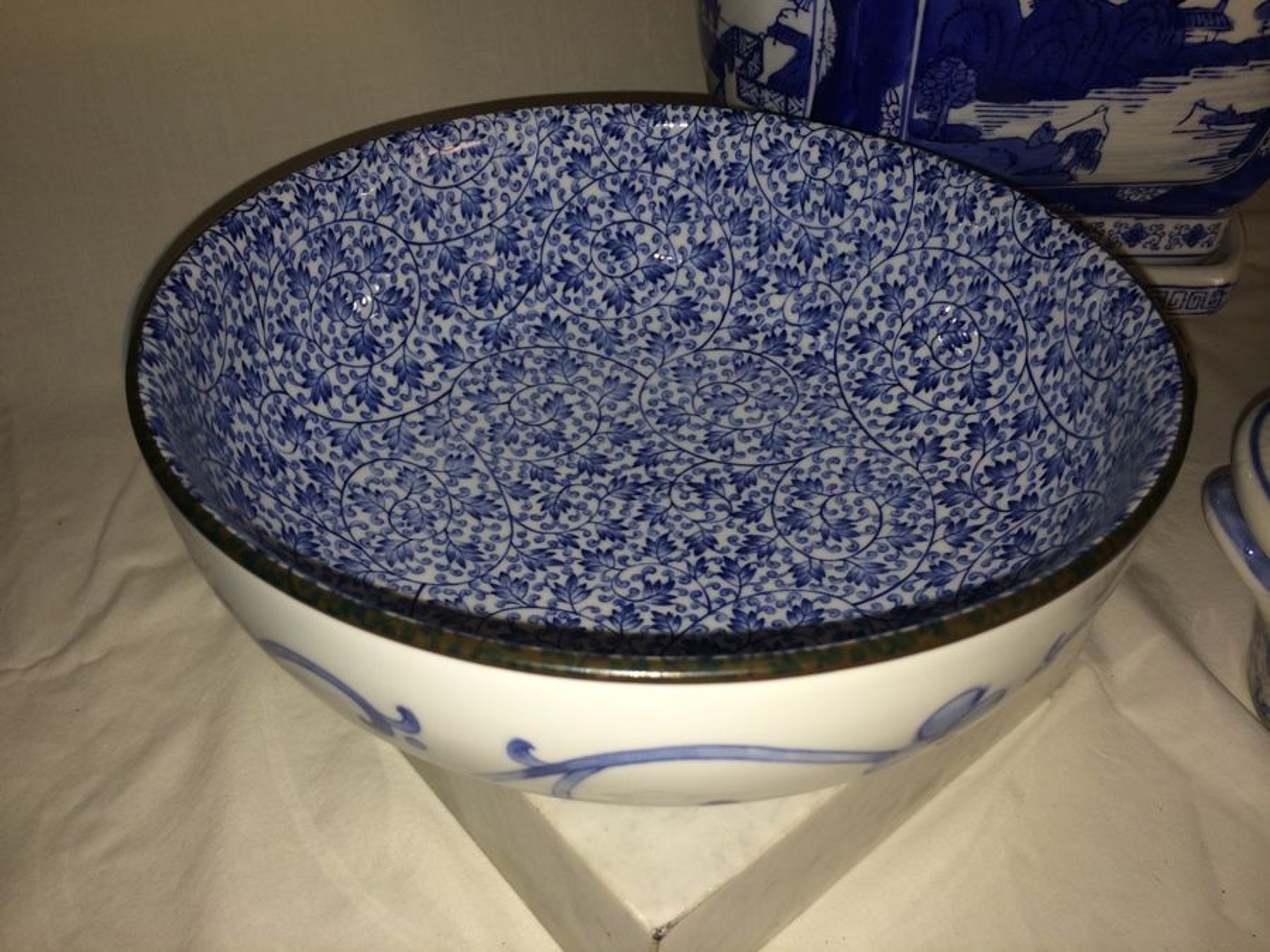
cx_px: 635
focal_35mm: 30
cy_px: 476
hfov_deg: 60.0
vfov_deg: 46.8
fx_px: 1101
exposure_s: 1/81
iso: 32
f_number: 2.2
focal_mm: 4.12
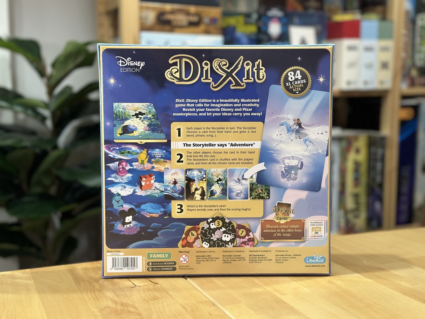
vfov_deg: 30.3
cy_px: 160
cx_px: 212
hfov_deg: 39.7
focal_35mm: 48
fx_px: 589
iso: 200
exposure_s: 1/50
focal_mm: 6.86
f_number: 1.78
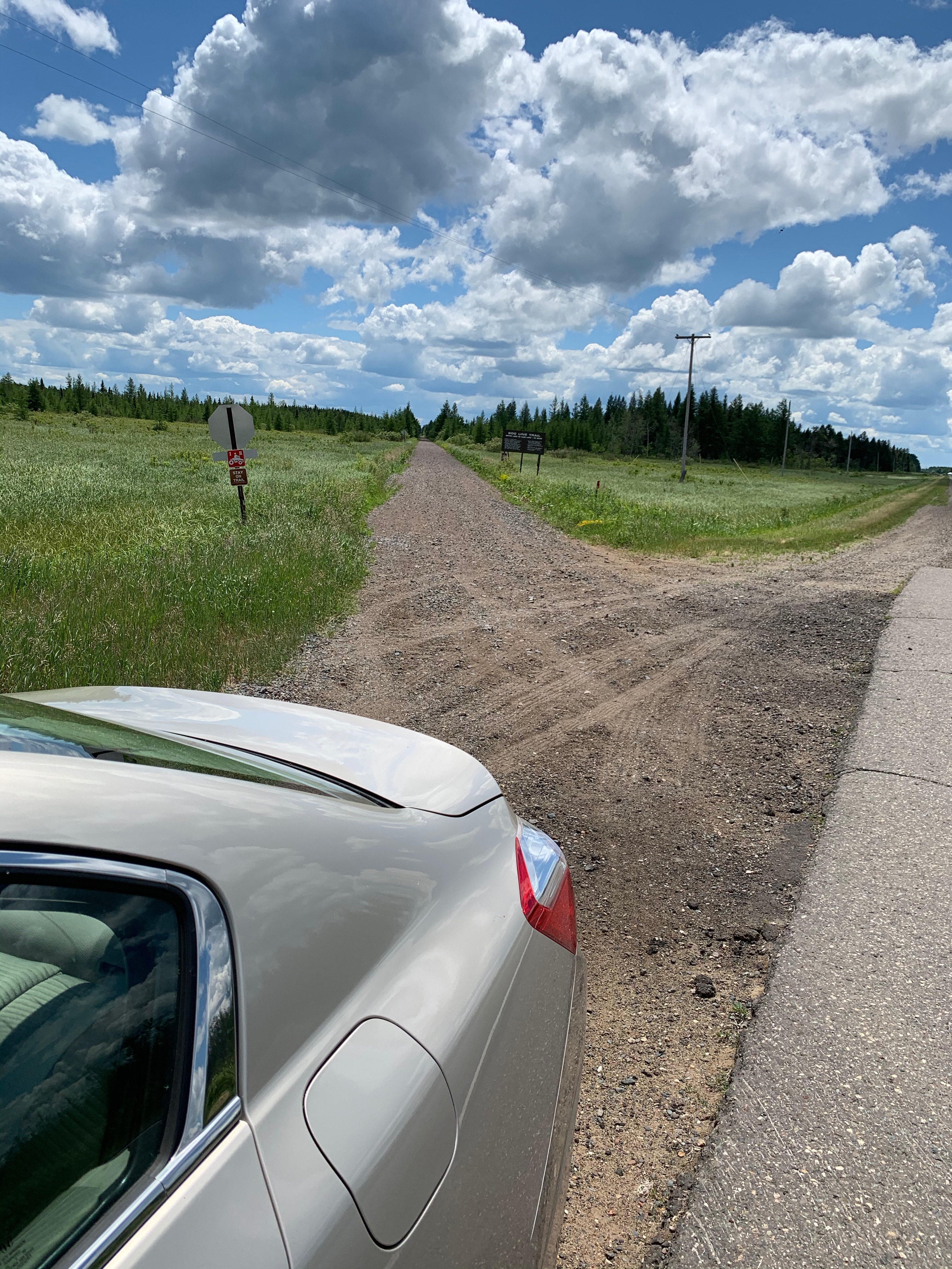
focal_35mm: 26
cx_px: 476
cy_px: 634
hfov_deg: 53.1
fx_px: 953
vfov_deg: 67.3
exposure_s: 1/4673
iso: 25
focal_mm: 4.25
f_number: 1.8
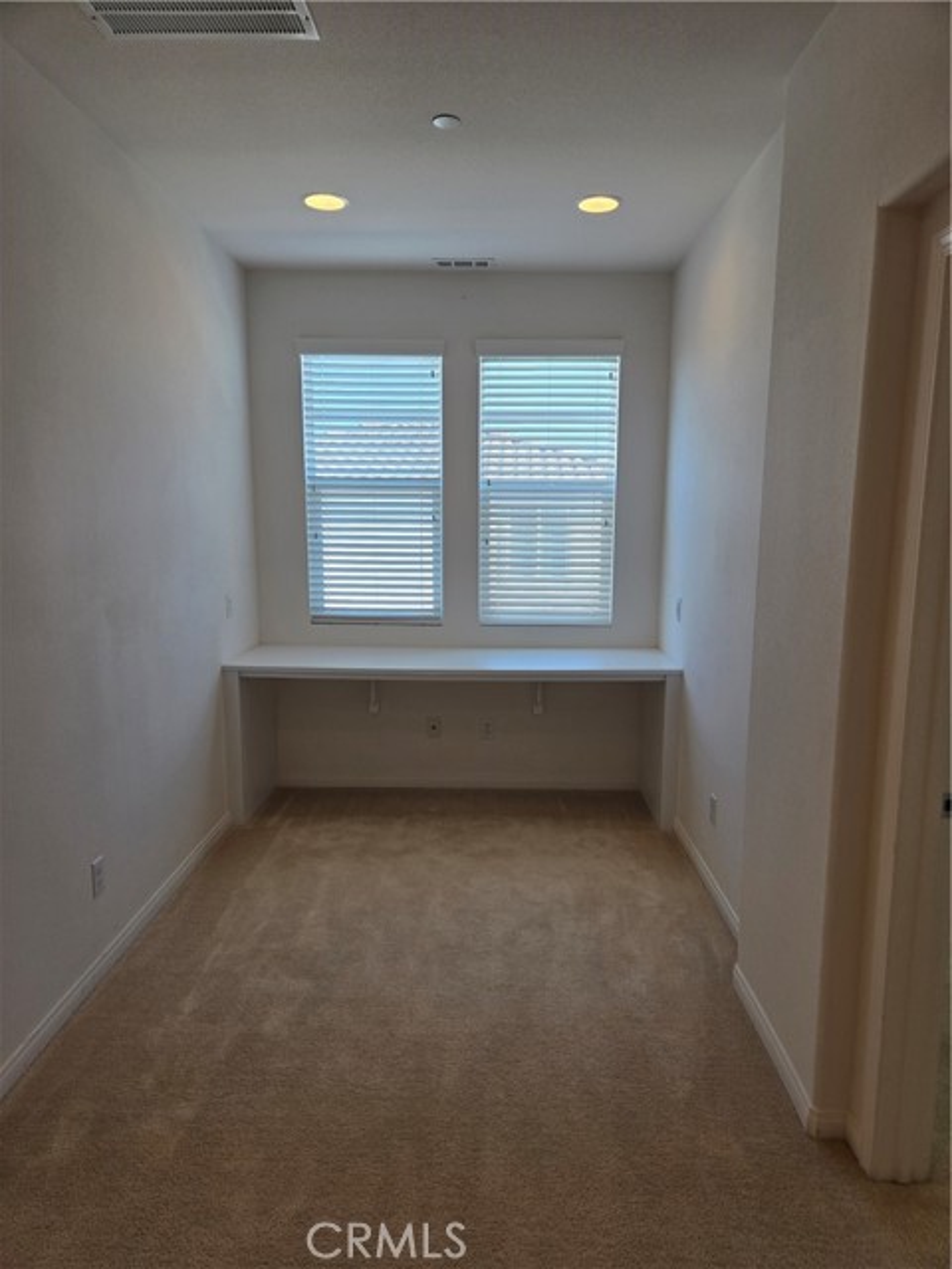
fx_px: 843
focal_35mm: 23
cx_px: 476
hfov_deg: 58.9
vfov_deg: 73.9
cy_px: 634
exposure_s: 1/120
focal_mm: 5.4
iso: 32
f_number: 1.8
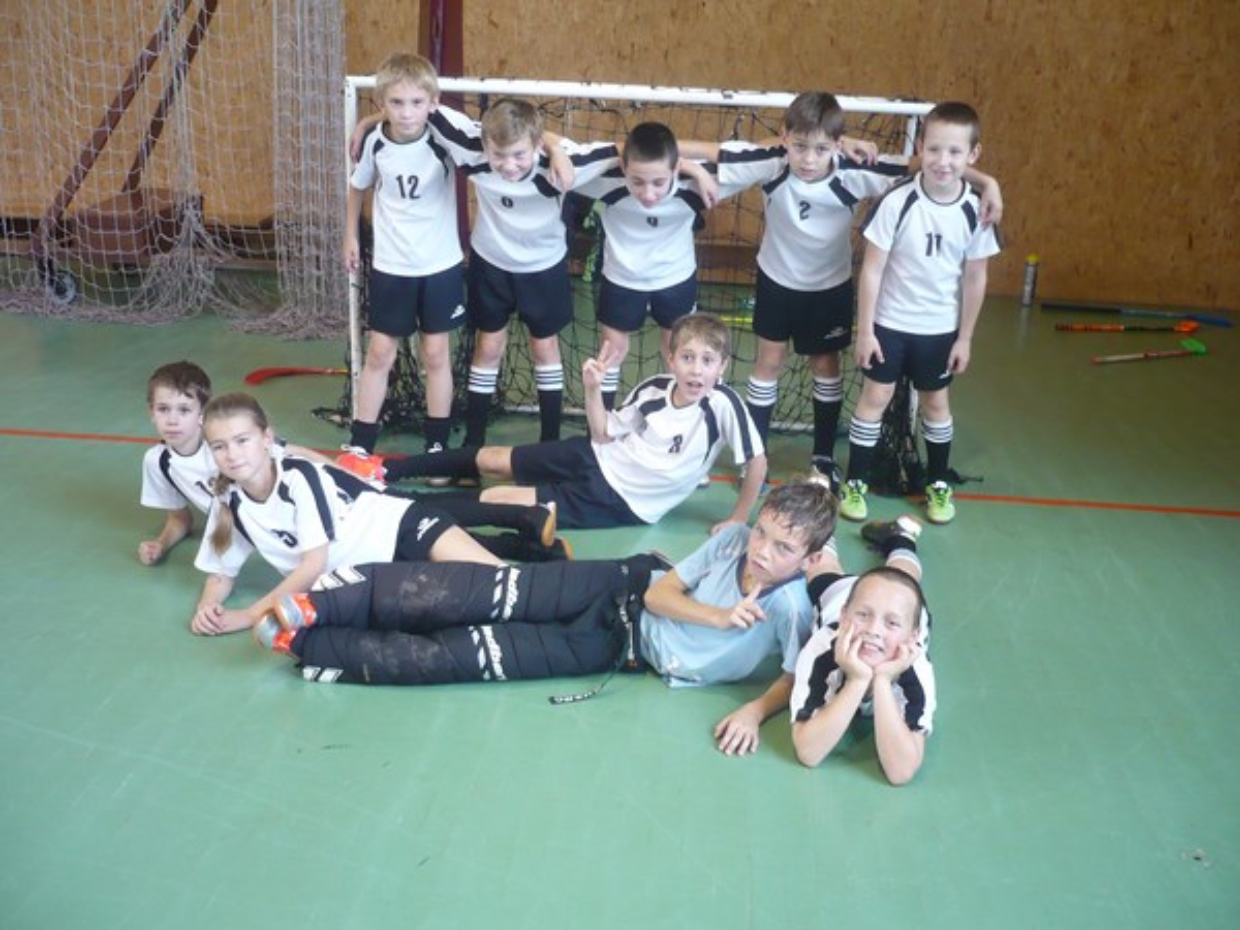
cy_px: 465
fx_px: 1254
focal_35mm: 35
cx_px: 620
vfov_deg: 40.7
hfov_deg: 52.6
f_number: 2.8
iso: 200
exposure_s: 1/20
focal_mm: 5.8
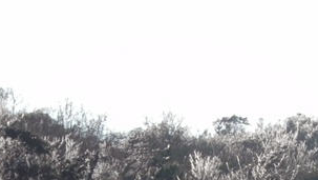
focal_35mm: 621
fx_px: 5240
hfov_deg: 3.5
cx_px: 143
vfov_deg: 2.0
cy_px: 264
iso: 160
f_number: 7.1
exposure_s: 1/466
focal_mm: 44
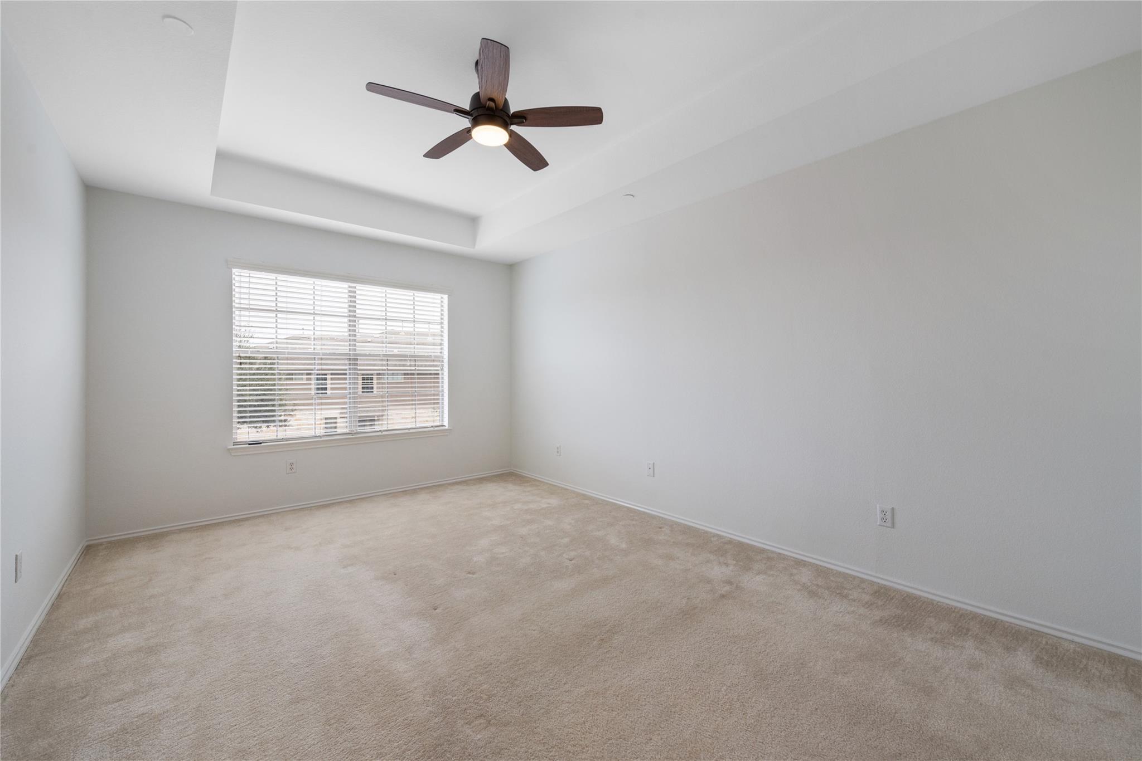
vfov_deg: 81.2
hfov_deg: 104.2
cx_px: 571
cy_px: 380
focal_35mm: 14
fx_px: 444
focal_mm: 14
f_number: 8
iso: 400
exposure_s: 1/8
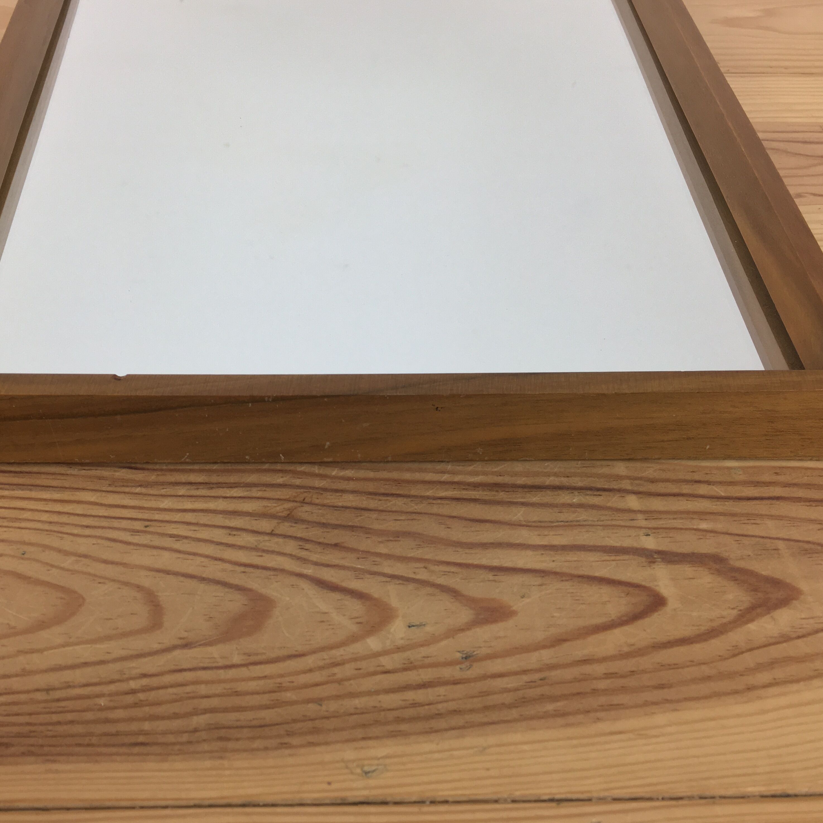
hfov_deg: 47.1
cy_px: 404
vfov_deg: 47.2
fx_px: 941
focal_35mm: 35
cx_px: 348
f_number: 2.2
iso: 40
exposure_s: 1/33
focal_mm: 4.15
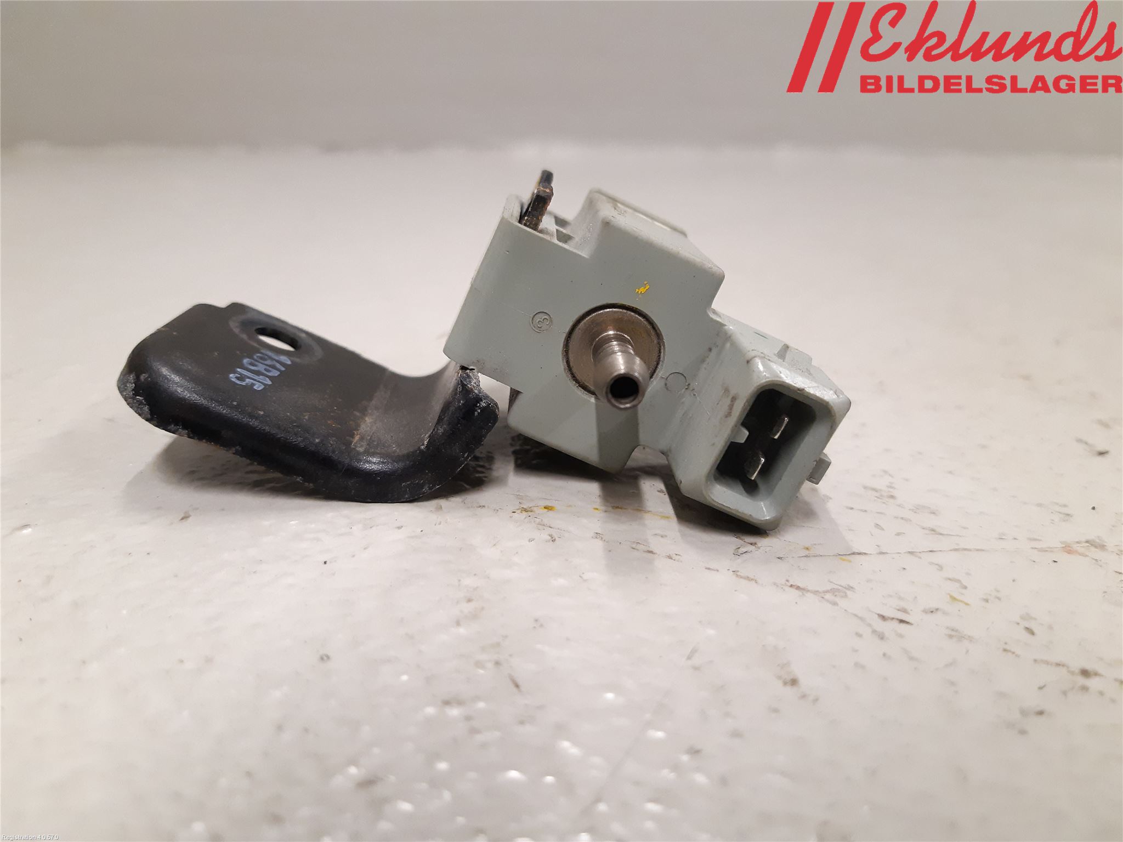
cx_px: 562
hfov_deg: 67.3
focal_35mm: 26
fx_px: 843
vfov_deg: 53.1
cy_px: 421
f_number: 1.7
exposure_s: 1/50
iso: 250
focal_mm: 3.93
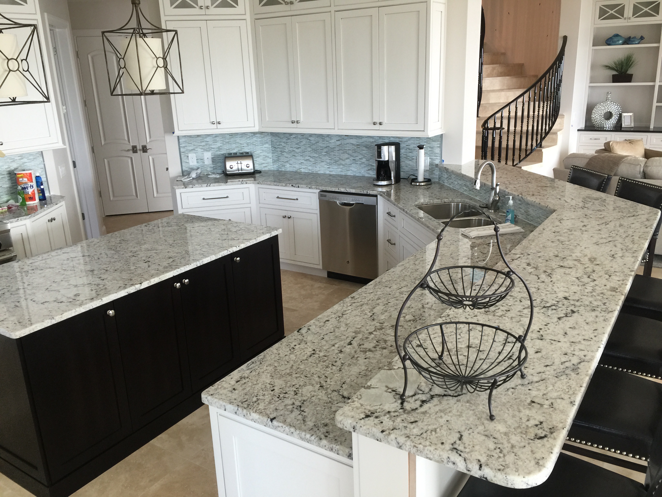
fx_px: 555
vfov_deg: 48.2
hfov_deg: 61.7
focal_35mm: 29
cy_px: 248
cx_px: 331
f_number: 2.2
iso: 32
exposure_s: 1/40
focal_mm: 4.15
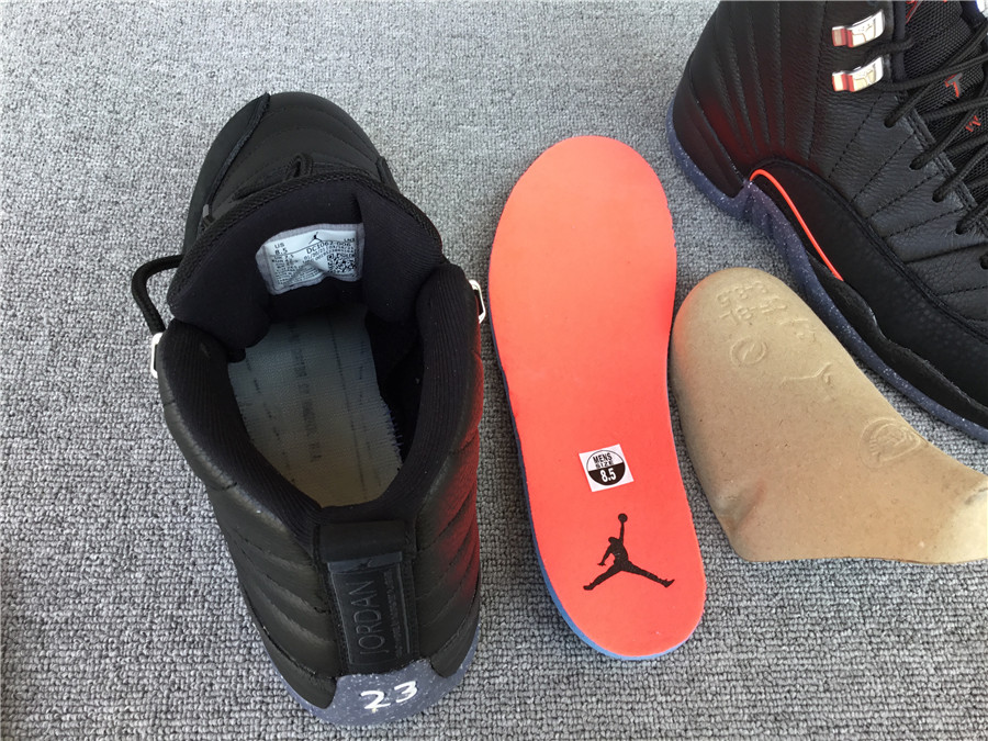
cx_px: 494
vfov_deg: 45.4
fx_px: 885
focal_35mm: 31
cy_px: 370
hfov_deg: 58.4
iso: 40
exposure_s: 1/100
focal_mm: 3.3
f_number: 2.4
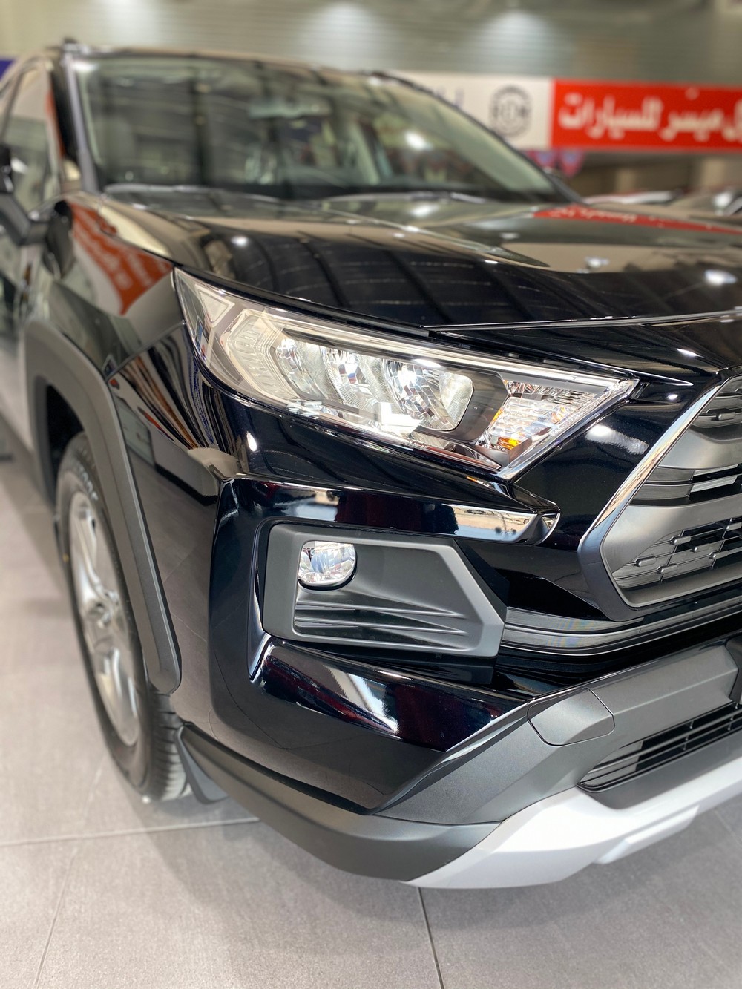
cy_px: 494
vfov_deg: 67.3
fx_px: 743
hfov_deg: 53.1
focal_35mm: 26
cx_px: 371
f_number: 1.8
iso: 125
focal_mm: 4.25
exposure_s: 1/87
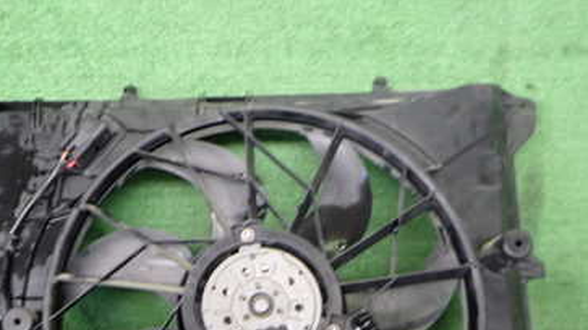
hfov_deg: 45.0
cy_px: 285
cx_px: 211
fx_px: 701
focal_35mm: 45
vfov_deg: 25.8
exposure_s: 1/30
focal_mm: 4.5
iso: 200
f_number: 2
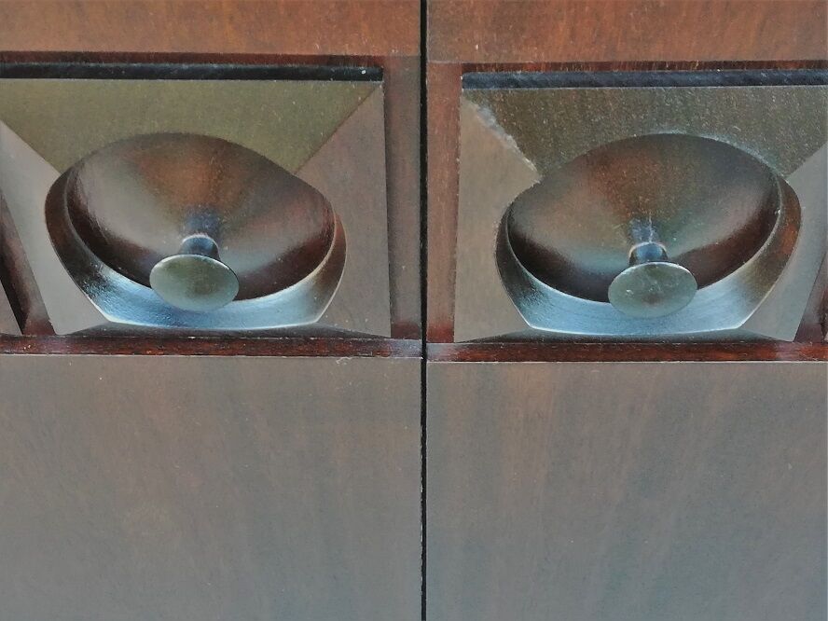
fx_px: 1244
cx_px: 414
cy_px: 310
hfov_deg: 36.8
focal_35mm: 52
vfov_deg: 28.0
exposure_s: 1/33.3
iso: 400
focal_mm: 3.81
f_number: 2.2
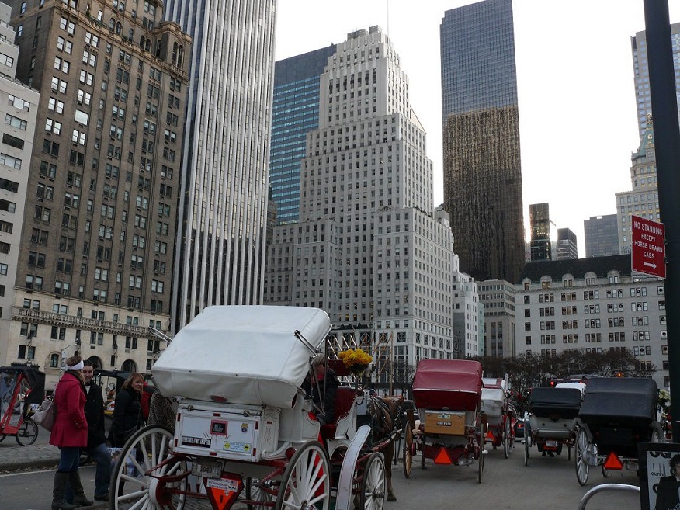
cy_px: 255
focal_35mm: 35
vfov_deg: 40.7
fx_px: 688
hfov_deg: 52.6
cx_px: 340
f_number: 4
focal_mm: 7.4
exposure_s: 1/160
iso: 100
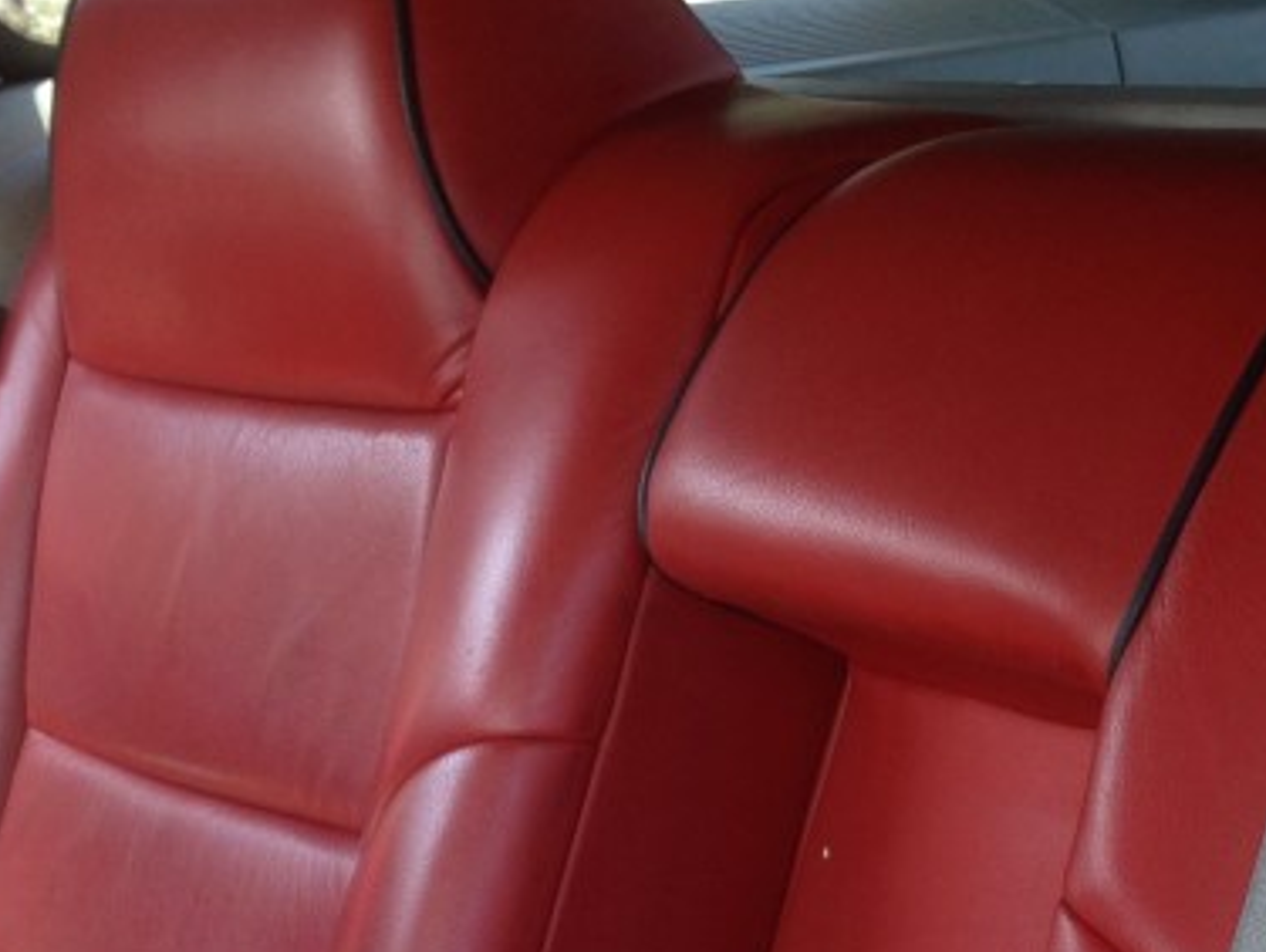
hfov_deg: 21.7
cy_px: 1023
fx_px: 3295
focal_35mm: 90
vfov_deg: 16.0
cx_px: 834
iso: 50
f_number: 2.4
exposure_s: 1/40
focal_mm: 4.12
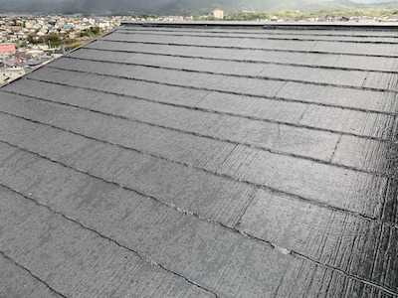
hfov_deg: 67.3
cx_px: 199
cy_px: 149
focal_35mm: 26
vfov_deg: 53.1
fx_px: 299
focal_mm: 4.25
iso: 25
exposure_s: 1/287
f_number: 1.8
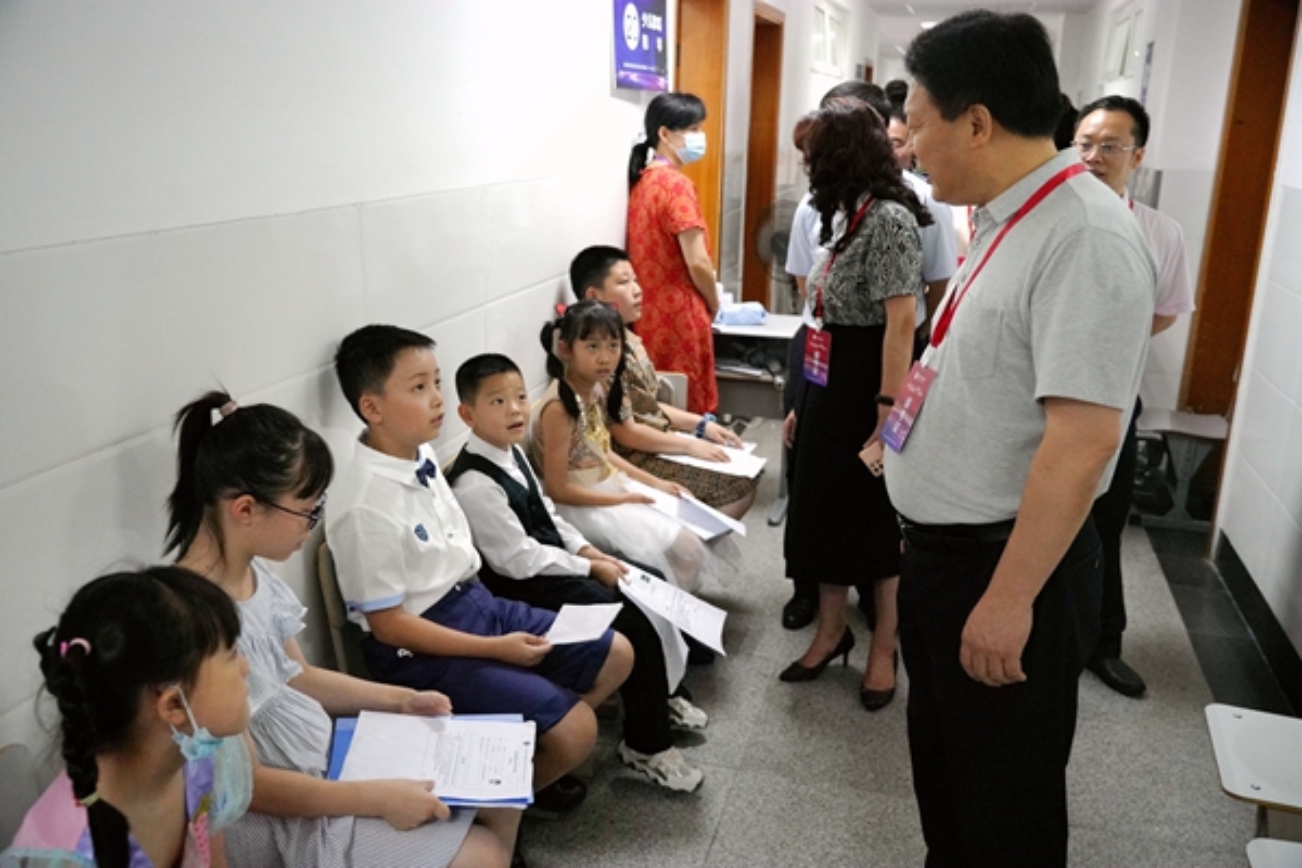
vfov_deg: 43.6
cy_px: 434
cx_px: 651
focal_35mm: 30
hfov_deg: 61.9
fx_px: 1085
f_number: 4
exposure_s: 1/250
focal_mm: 30
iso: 12800
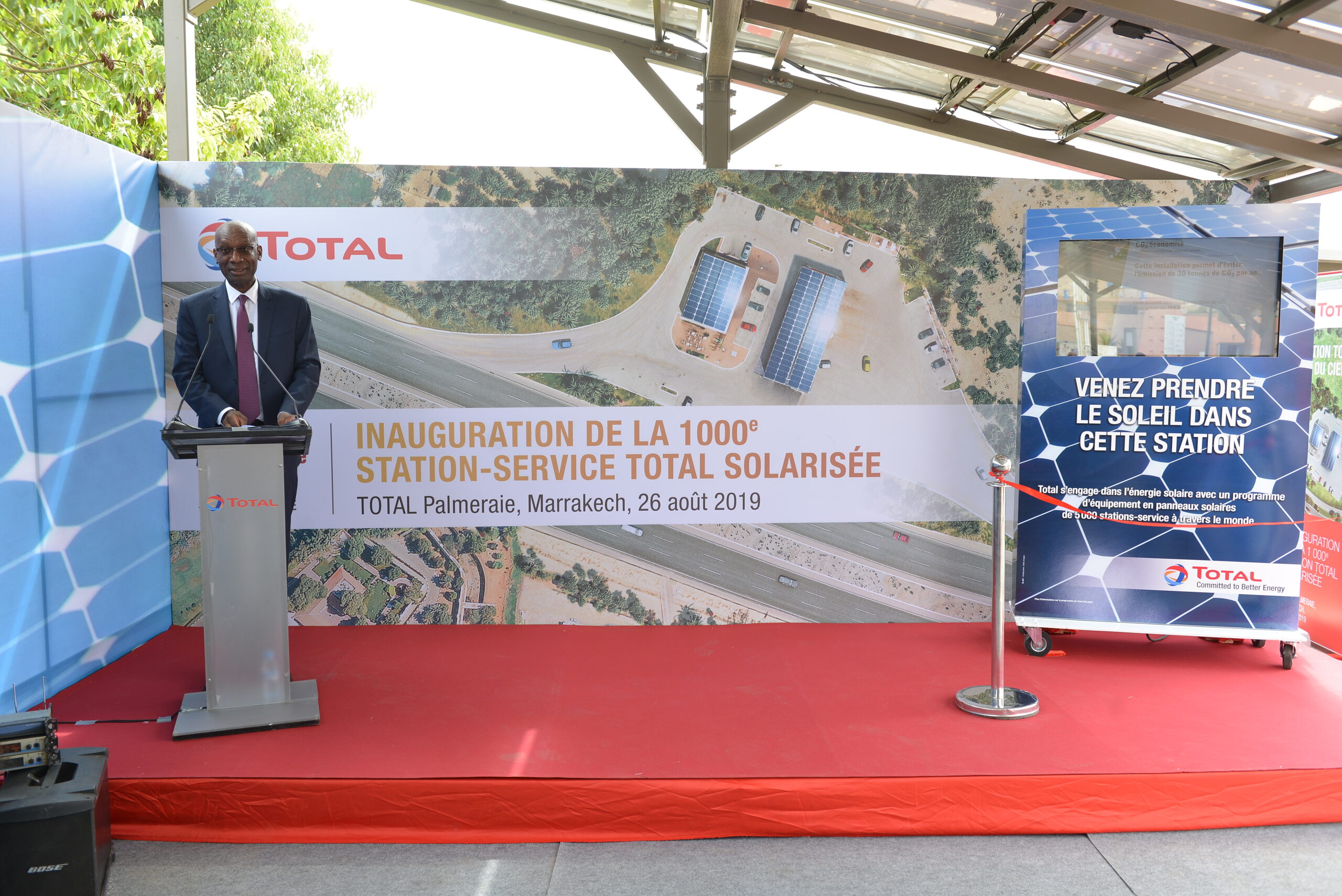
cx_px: 671
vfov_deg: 45.0
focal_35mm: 29
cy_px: 448
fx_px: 1081
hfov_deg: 63.6
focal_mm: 29
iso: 200
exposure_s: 1/125
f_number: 5
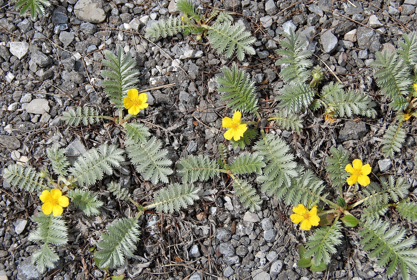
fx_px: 1045
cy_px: 140
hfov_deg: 22.6
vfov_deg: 15.3
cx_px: 208
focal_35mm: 90
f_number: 8
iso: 125
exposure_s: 1/500
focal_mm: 60
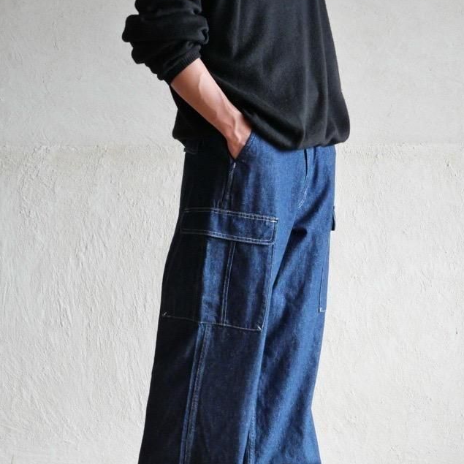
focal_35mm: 95
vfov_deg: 18.3
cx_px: 233
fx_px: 1441
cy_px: 301
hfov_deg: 18.3
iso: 2000
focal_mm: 40
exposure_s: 1/100
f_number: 3.9
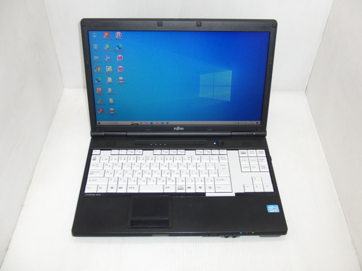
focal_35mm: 37
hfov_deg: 50.1
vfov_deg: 38.7
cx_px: 181
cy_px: 136
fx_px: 387
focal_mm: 6.42
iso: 400
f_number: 3.6
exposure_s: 1/80
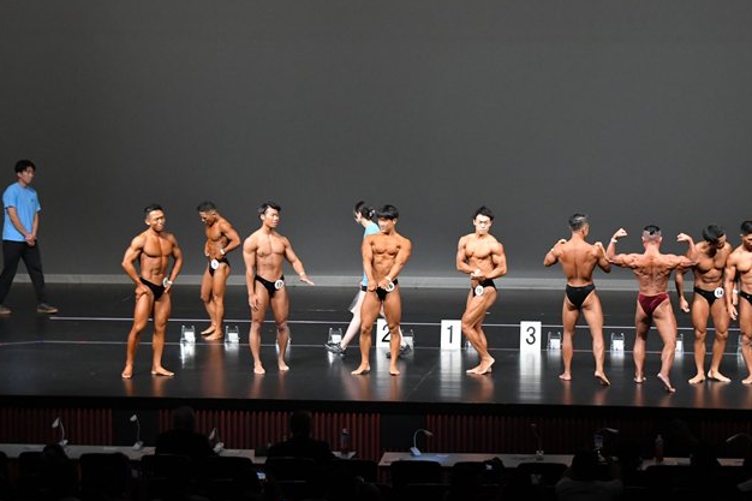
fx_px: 2506
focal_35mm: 120
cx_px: 452
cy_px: 238
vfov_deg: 11.4
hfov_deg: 17.1
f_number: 5.6
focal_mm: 65
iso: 4000
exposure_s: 1/400
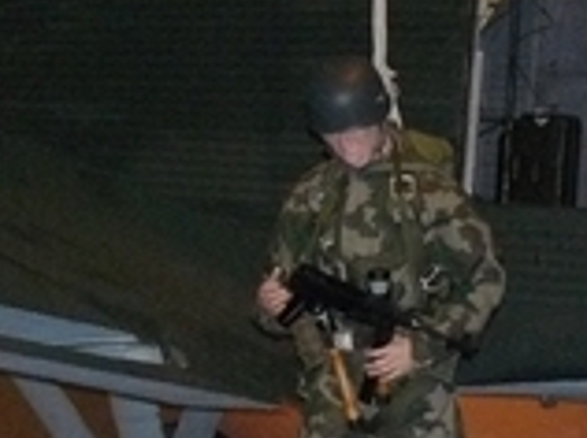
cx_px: 100
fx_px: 2320
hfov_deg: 14.3
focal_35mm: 137
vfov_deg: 10.8
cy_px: 163
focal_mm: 6
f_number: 2.8
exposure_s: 1/30
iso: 400
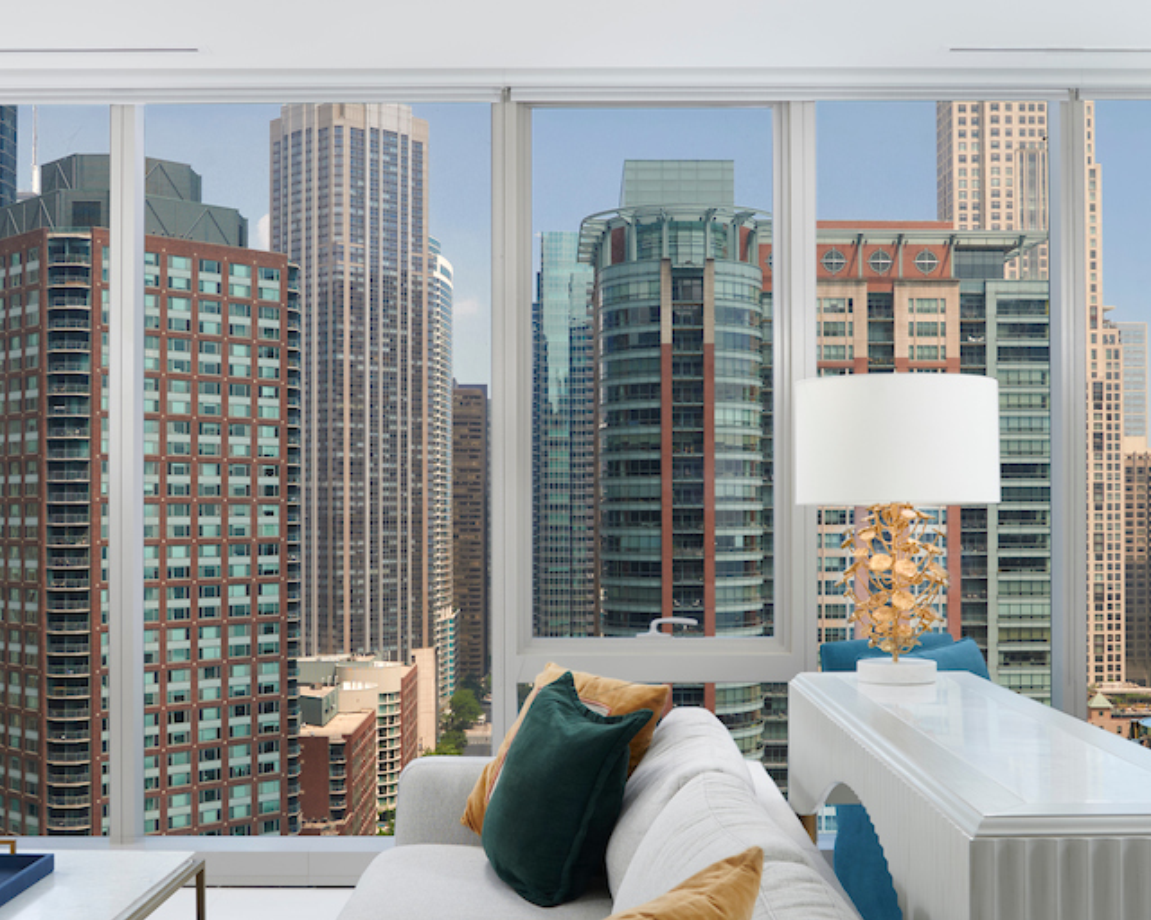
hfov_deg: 42.0
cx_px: 561
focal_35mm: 44
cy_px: 530
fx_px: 1499
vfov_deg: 34.1
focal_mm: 25
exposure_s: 1/320
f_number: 8
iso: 200
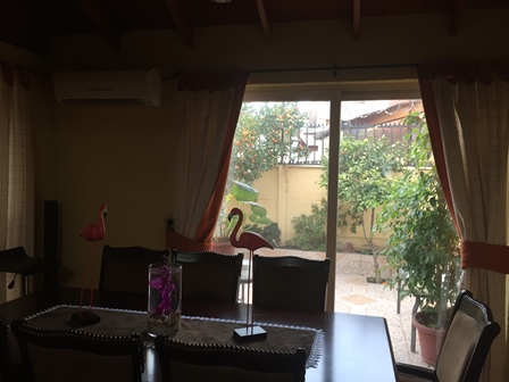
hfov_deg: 61.7
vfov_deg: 48.2
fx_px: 426
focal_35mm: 29
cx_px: 254
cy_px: 191
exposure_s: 1/33
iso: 32
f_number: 2.2
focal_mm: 4.15
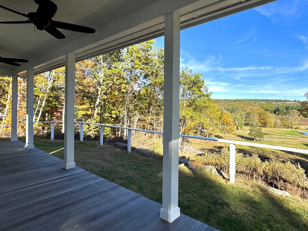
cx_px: 187
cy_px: 107
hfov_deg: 80.6
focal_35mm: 20
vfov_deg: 65.9
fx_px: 178
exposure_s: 1/1395
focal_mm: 2.22
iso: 50
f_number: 2.2
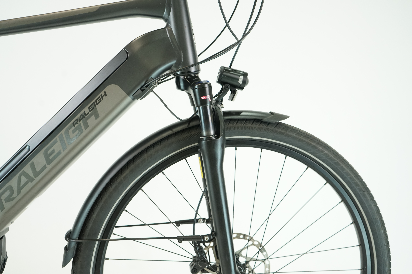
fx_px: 378
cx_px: 206
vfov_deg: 40.0
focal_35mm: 33
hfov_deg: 57.2
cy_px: 137
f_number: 5
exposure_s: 1/200
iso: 2000
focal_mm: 33
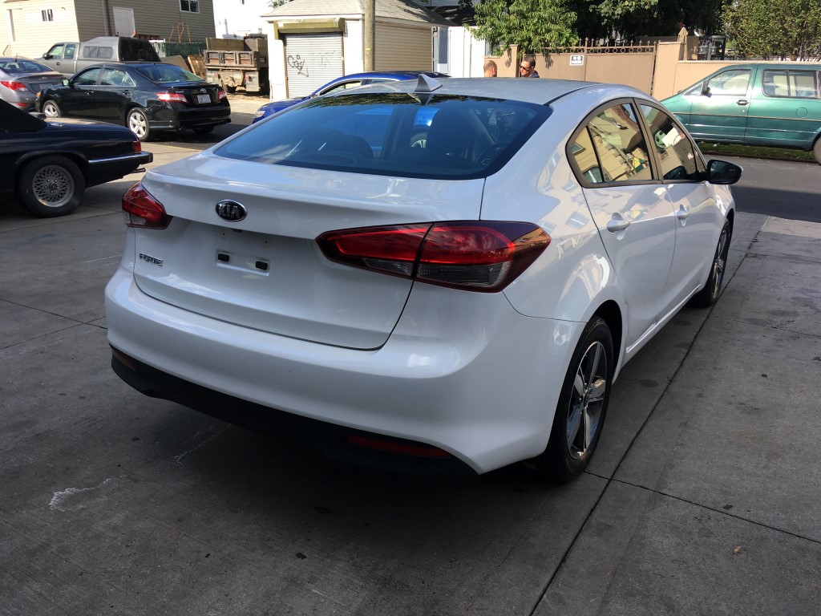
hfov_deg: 61.7
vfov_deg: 48.2
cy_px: 308
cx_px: 410
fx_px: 688
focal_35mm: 29
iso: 25
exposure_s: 1/657
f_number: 2.2
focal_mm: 4.15
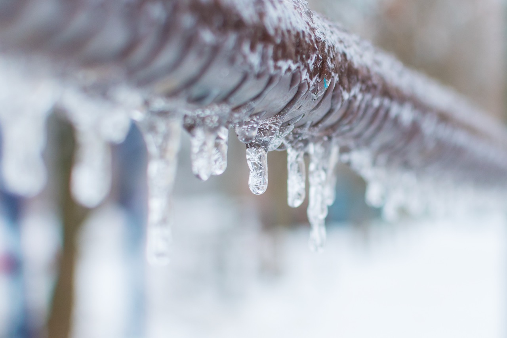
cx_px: 254
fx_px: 732
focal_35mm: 52
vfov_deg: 26.0
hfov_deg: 38.2
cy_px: 169
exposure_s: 1/250
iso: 100
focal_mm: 35
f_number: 3.2
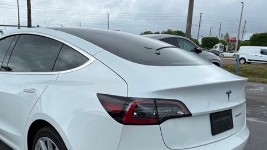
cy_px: 132
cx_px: 117
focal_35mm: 36
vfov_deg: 31.4
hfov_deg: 55.2
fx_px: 255
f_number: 1.78
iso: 80
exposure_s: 1/6173
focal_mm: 6.76
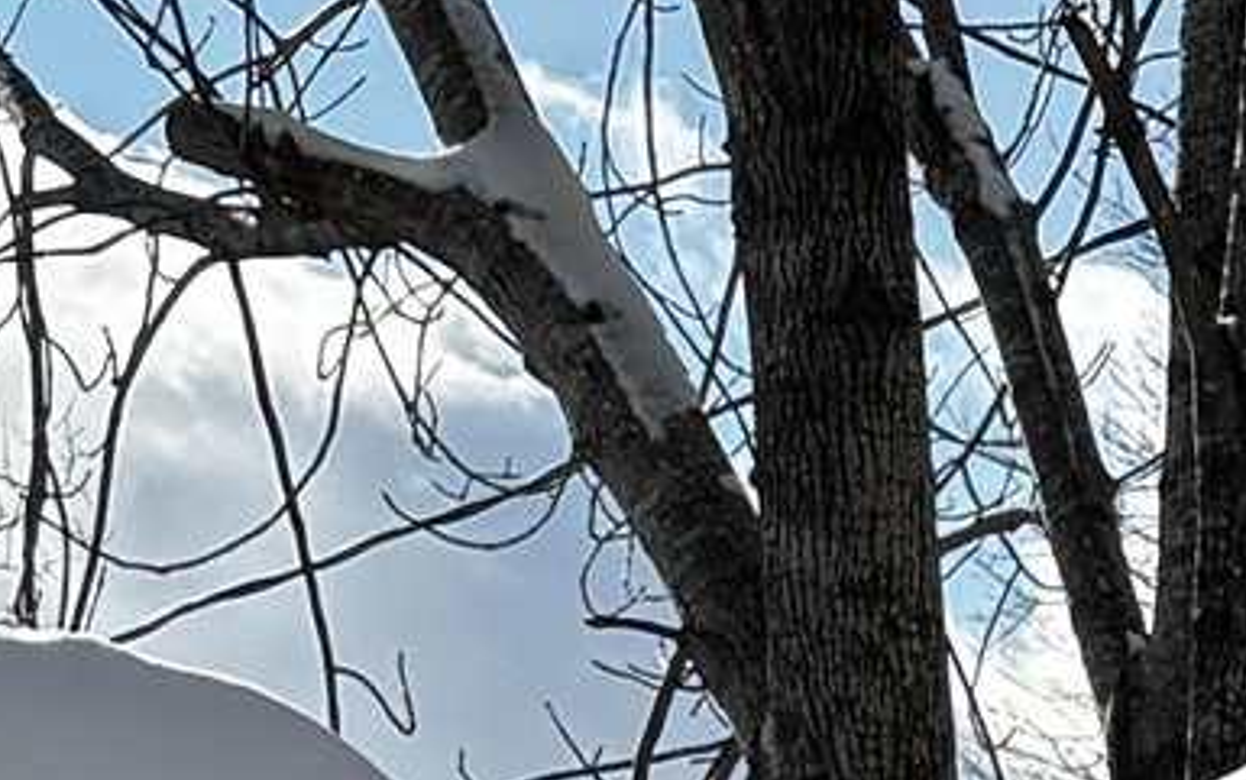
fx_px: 7474
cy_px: 2654
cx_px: 2621
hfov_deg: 8.9
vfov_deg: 5.5
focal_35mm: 220
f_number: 1.6
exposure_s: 1/3650
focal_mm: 5.96
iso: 50
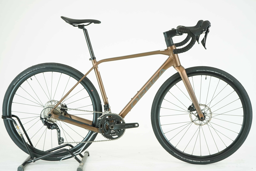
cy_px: 86
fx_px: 412
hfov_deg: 34.5
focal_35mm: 58
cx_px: 128
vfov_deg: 23.4
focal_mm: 58
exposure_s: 1/200
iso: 1600
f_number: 5
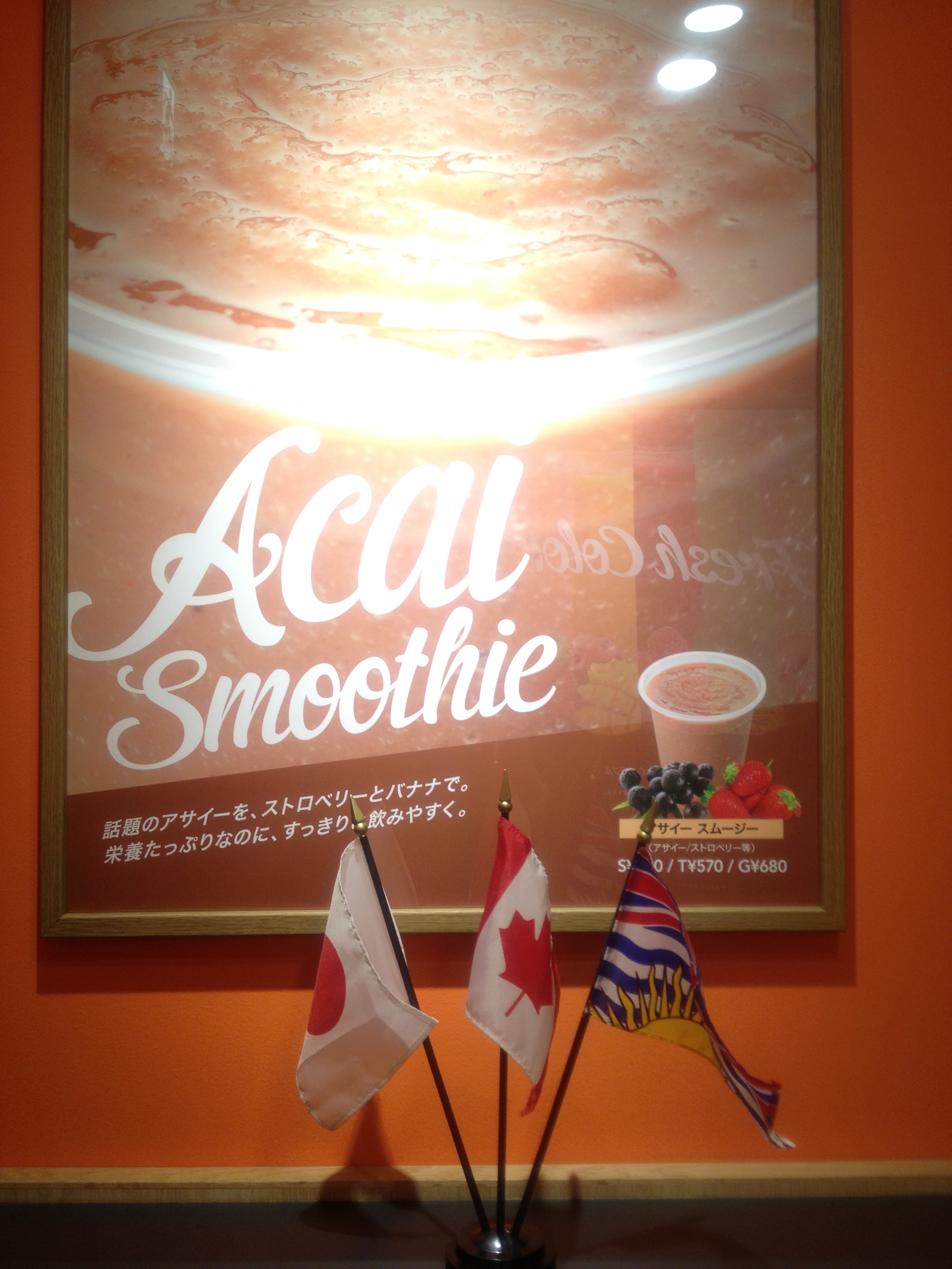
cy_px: 634
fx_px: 1283
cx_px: 476
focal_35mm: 35
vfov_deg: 52.6
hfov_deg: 40.7
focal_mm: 4.28
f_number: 2.4
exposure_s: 1/24
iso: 50
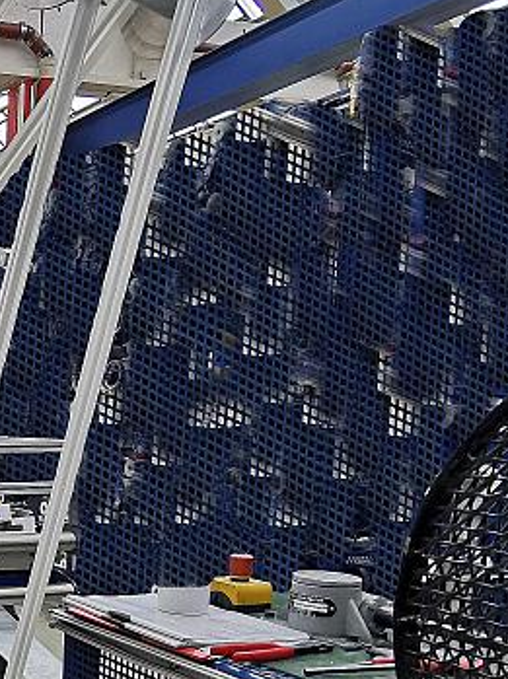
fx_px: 921
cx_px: -228
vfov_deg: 39.2
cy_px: 523
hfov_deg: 24.7
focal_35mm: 47
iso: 100
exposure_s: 1/100
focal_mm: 2.4
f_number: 2.2
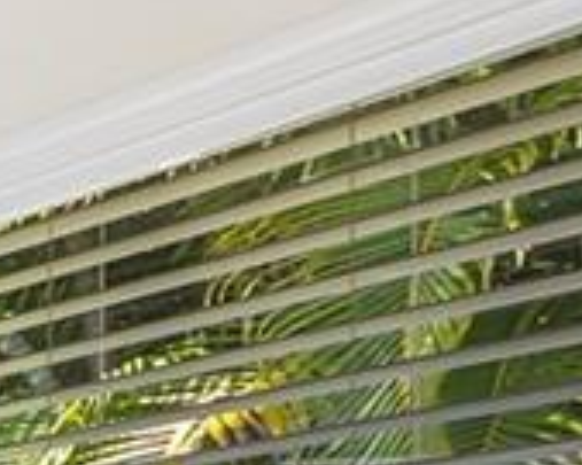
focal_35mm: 133
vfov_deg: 10.9
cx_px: -1863
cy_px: 827
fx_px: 2290
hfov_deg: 7.7
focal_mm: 10
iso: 160
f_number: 11
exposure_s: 1/13
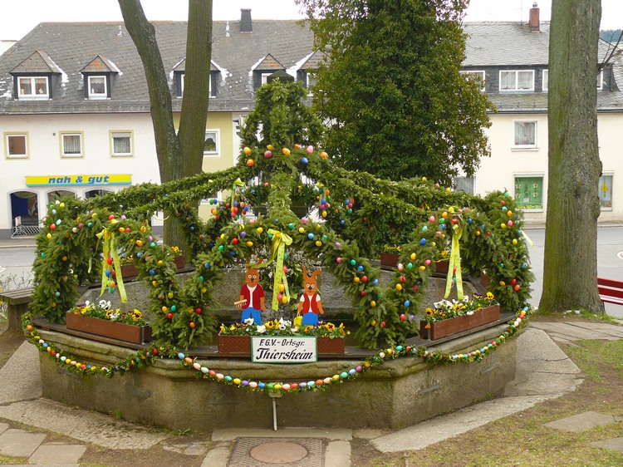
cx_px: 312
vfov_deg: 26.5
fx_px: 990
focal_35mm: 55
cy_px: 234
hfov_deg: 34.9
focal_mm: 11.6
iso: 100
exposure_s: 1/30
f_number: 3.2
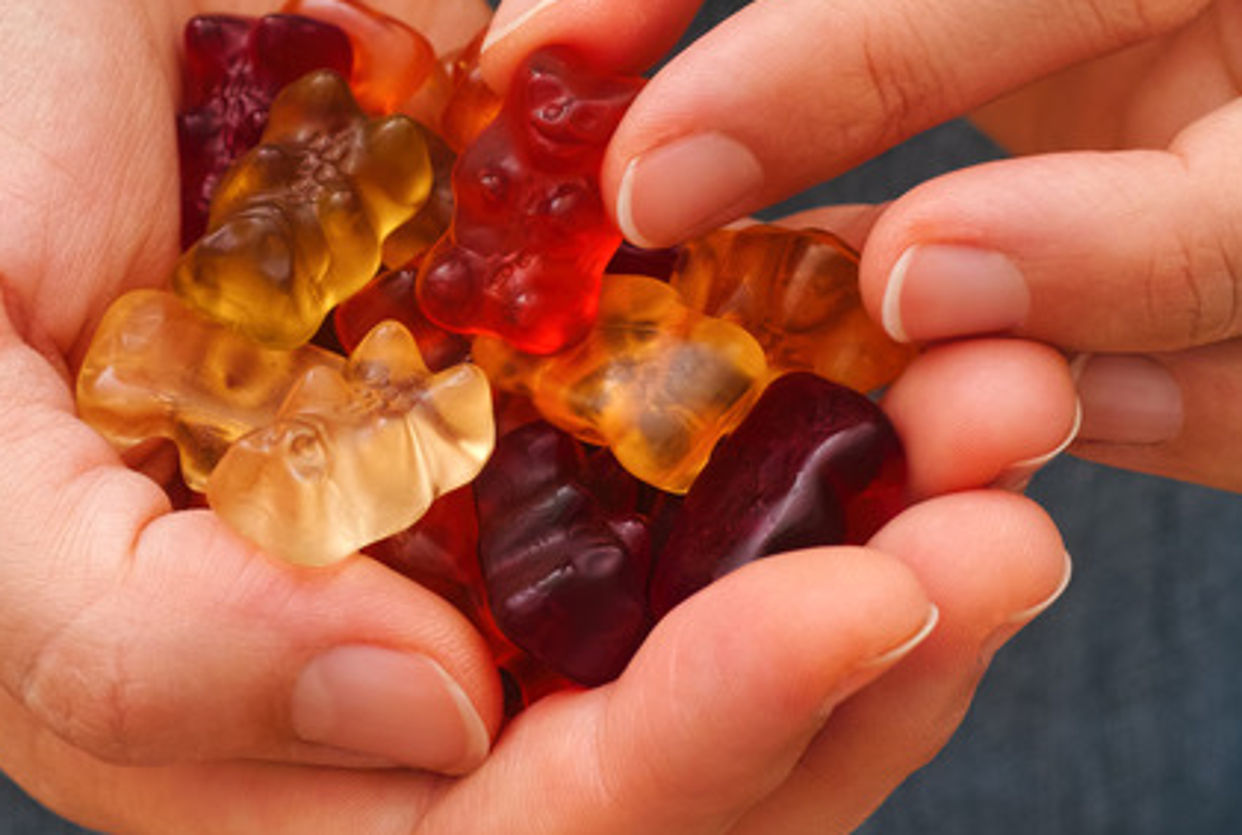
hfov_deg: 14.7
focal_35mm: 139
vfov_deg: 9.9
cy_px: 289
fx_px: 4807
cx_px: 428
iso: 100
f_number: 8
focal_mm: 50
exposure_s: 1/200
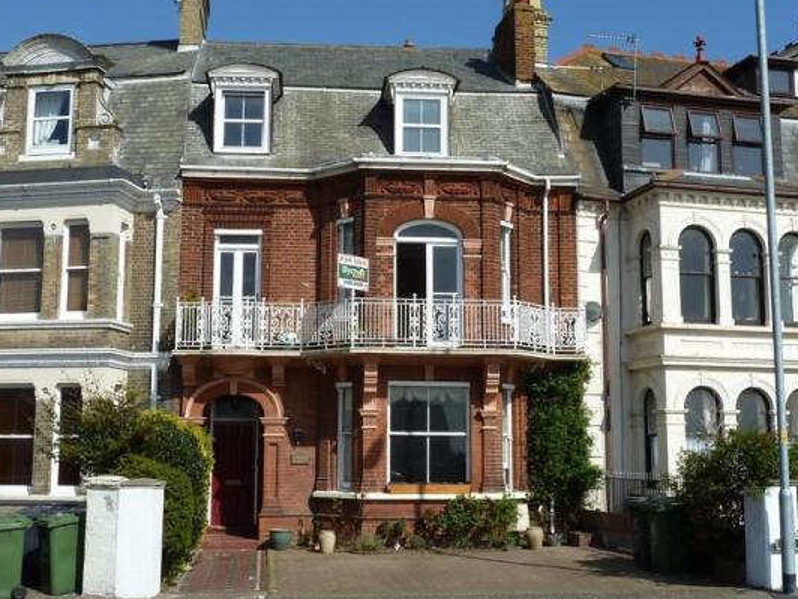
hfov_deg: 41.2
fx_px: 1060
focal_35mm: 46
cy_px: 283
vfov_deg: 31.5
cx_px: 400
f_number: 5
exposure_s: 1/500
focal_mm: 6.9
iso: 80
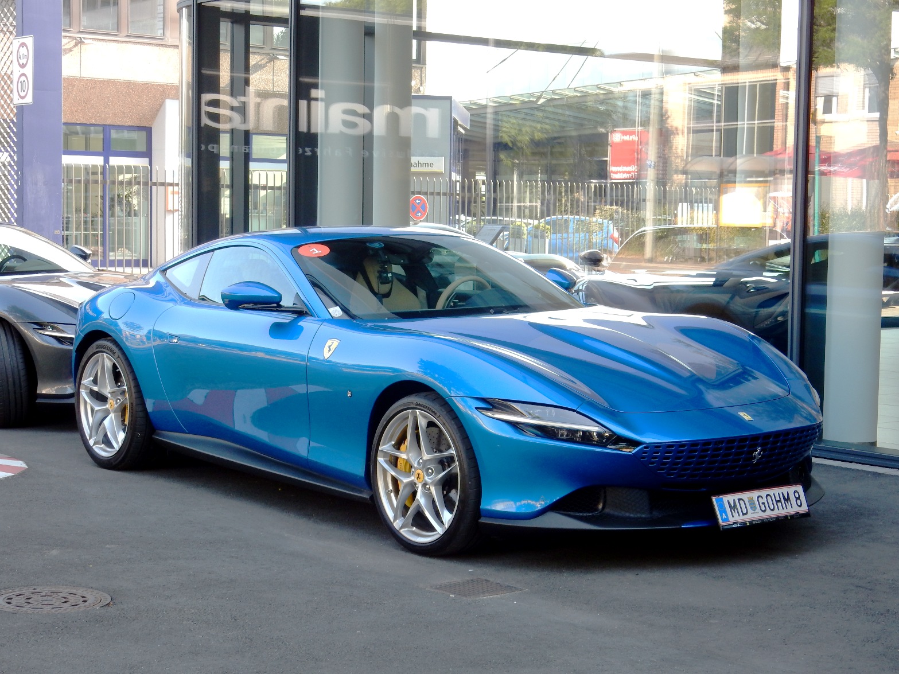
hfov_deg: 27.4
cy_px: 337
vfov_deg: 20.7
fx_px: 1844
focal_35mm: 71
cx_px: 450
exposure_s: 1/60
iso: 125
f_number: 4.8
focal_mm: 12.6
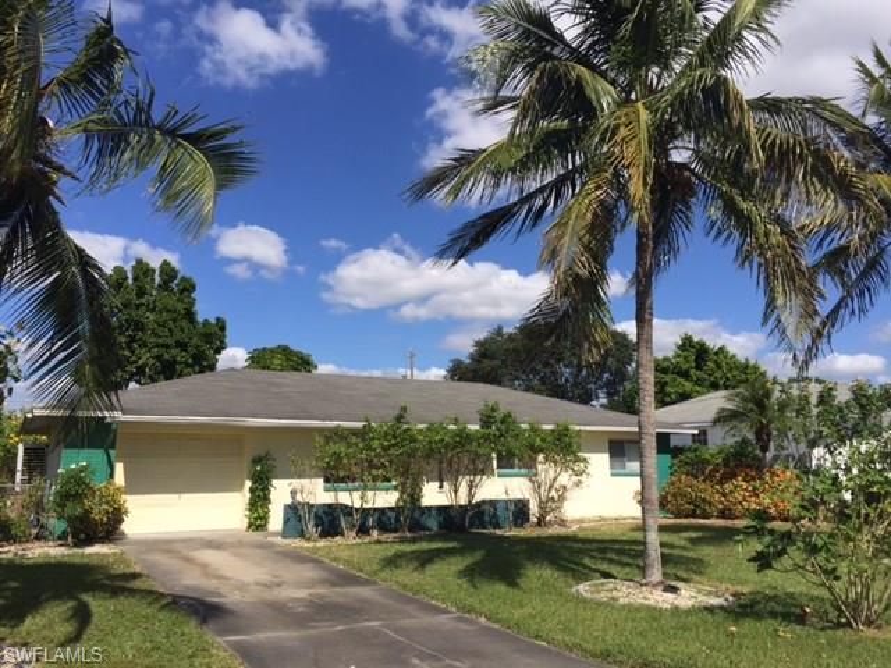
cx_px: 446
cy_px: 334
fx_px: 746
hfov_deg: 61.7
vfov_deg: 48.2
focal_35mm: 29
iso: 32
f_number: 2.2
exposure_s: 1/2825
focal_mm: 4.15
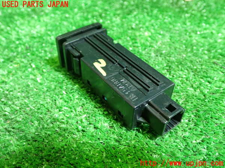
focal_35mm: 36
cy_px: 84
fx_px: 234
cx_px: 112
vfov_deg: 39.7
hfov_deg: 51.4
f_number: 2.5
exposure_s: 1/30
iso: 800
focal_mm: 6.37
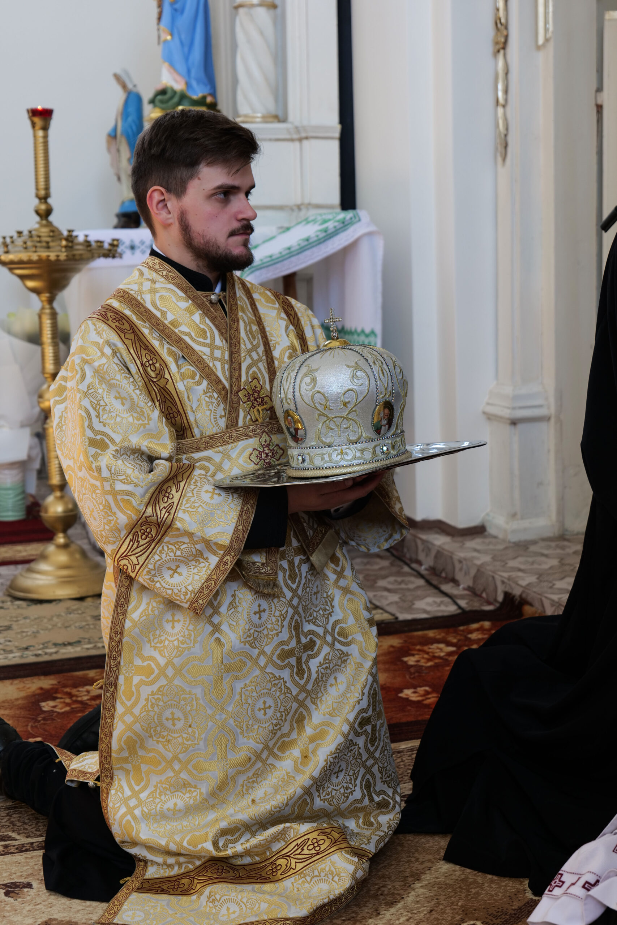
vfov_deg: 33.4
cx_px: 308
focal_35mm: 60
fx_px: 1542
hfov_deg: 22.6
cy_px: 462
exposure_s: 1/60
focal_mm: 60
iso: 250
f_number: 5.6
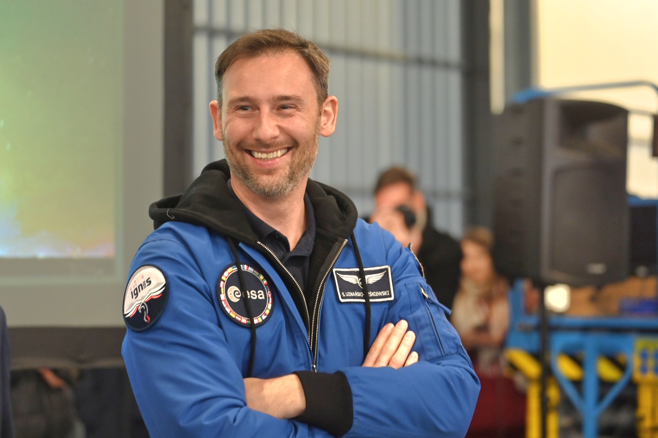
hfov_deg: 23.9
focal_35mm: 85
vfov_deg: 16.1
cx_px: 329
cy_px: 207
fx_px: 1553
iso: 1100
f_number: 2.8
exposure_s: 1/161
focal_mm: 80
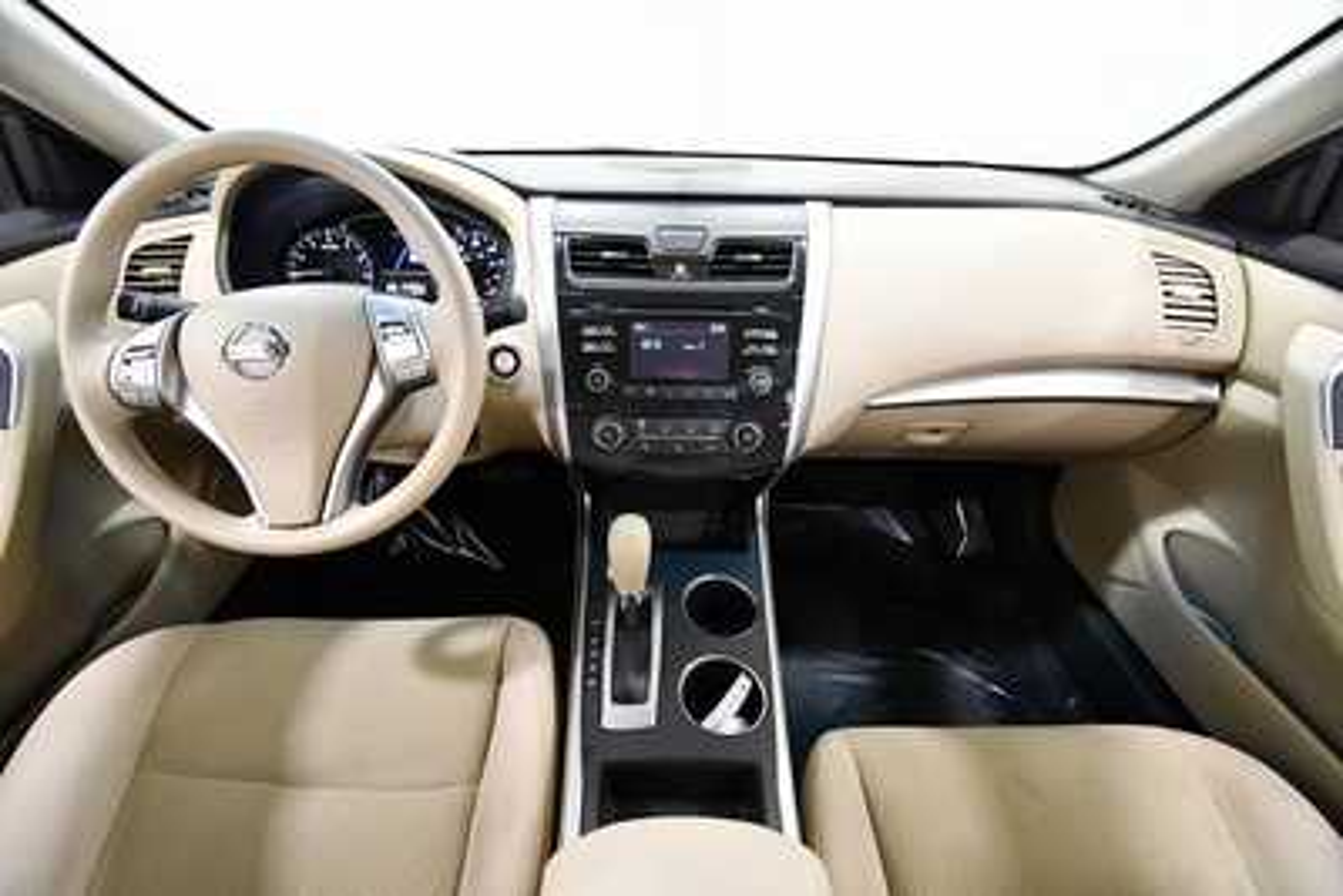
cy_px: 448
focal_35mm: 15
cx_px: 672
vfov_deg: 77.4
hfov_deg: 100.4
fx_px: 560
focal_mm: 10
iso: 3200
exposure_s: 1/100
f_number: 4.5
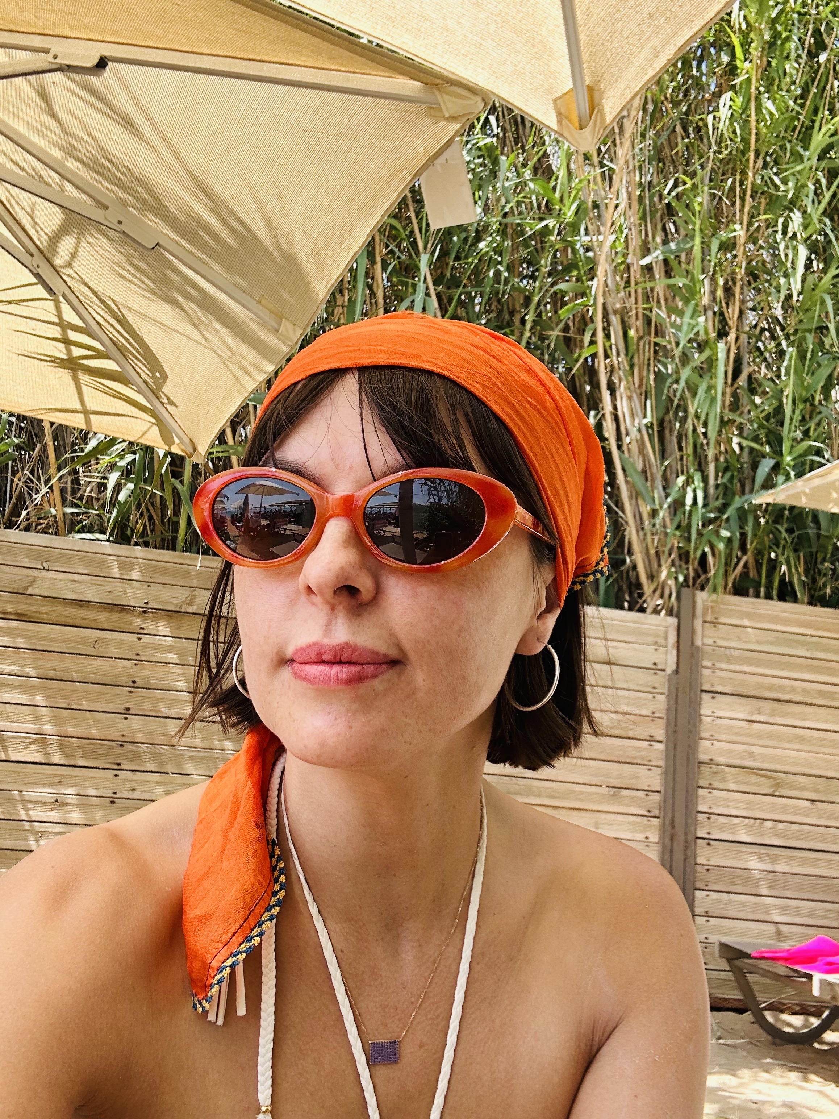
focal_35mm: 30
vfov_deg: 60.0
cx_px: 420
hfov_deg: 46.8
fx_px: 969
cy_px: 560
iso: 20
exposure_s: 1/172
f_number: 1.9
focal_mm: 2.69
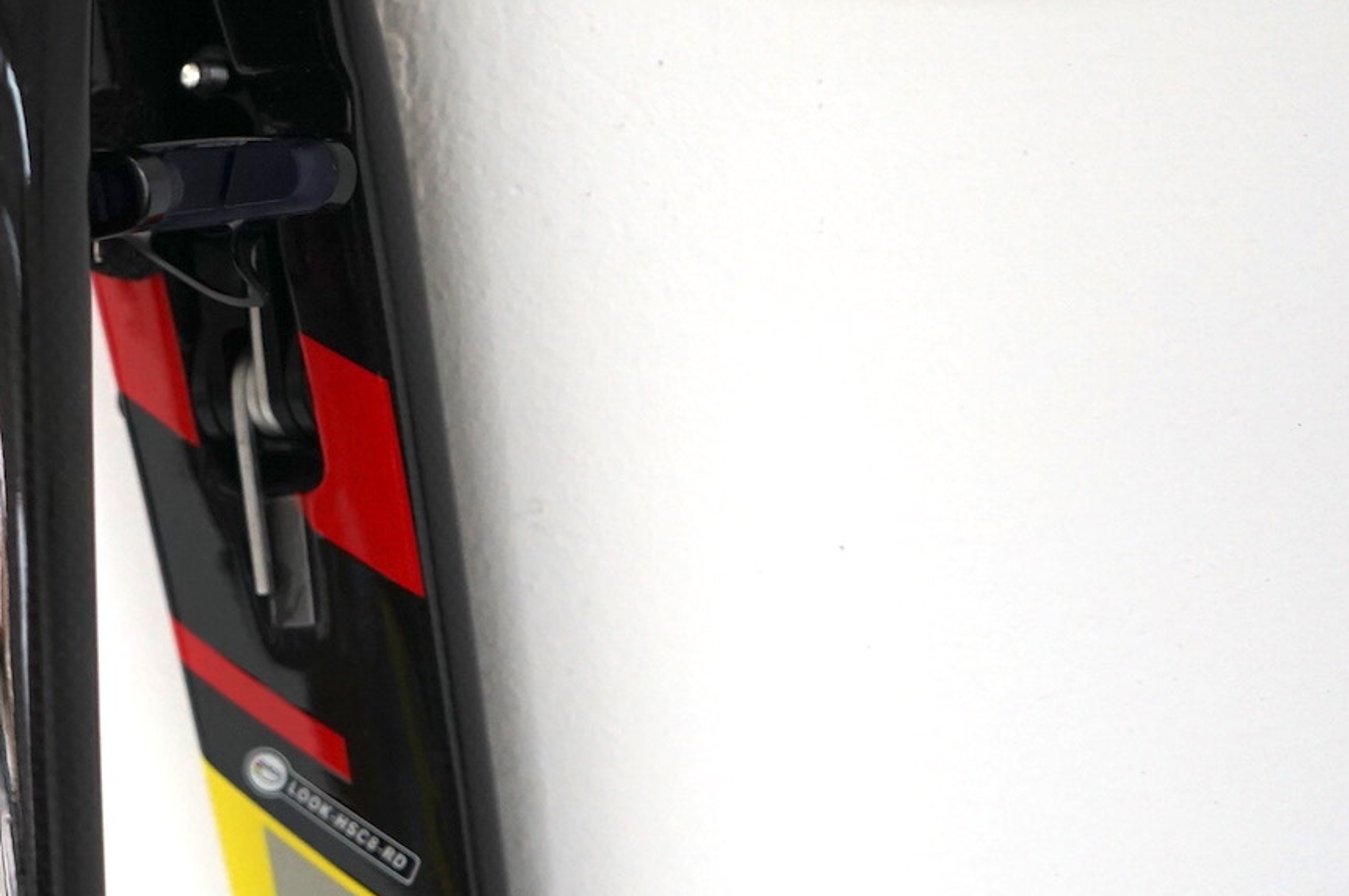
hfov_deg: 24.6
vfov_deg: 17.2
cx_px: 11
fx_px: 2957
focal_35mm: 79
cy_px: 412
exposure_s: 1/60
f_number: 4
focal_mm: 34
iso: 800
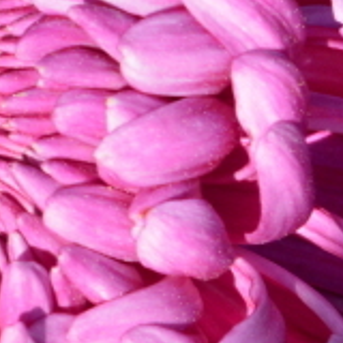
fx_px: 11121
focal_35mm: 992
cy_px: 224
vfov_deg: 1.8
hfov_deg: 1.8
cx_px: -19
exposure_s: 1/250
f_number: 13
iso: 450
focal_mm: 122
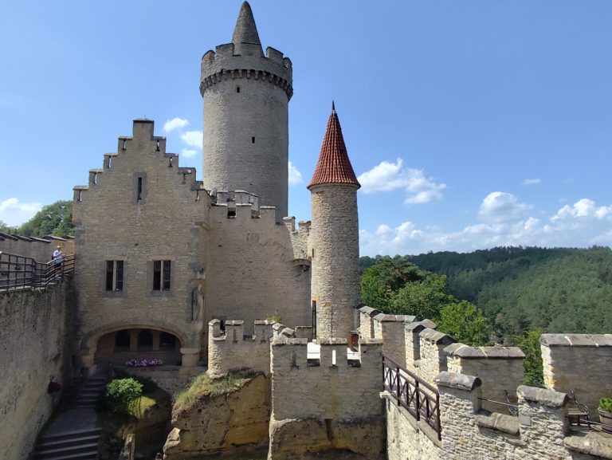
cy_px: 230
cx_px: 306
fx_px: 389
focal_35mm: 22
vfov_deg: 61.1
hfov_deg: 76.4
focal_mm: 1.65
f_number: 2.2
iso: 50
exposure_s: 1/1486
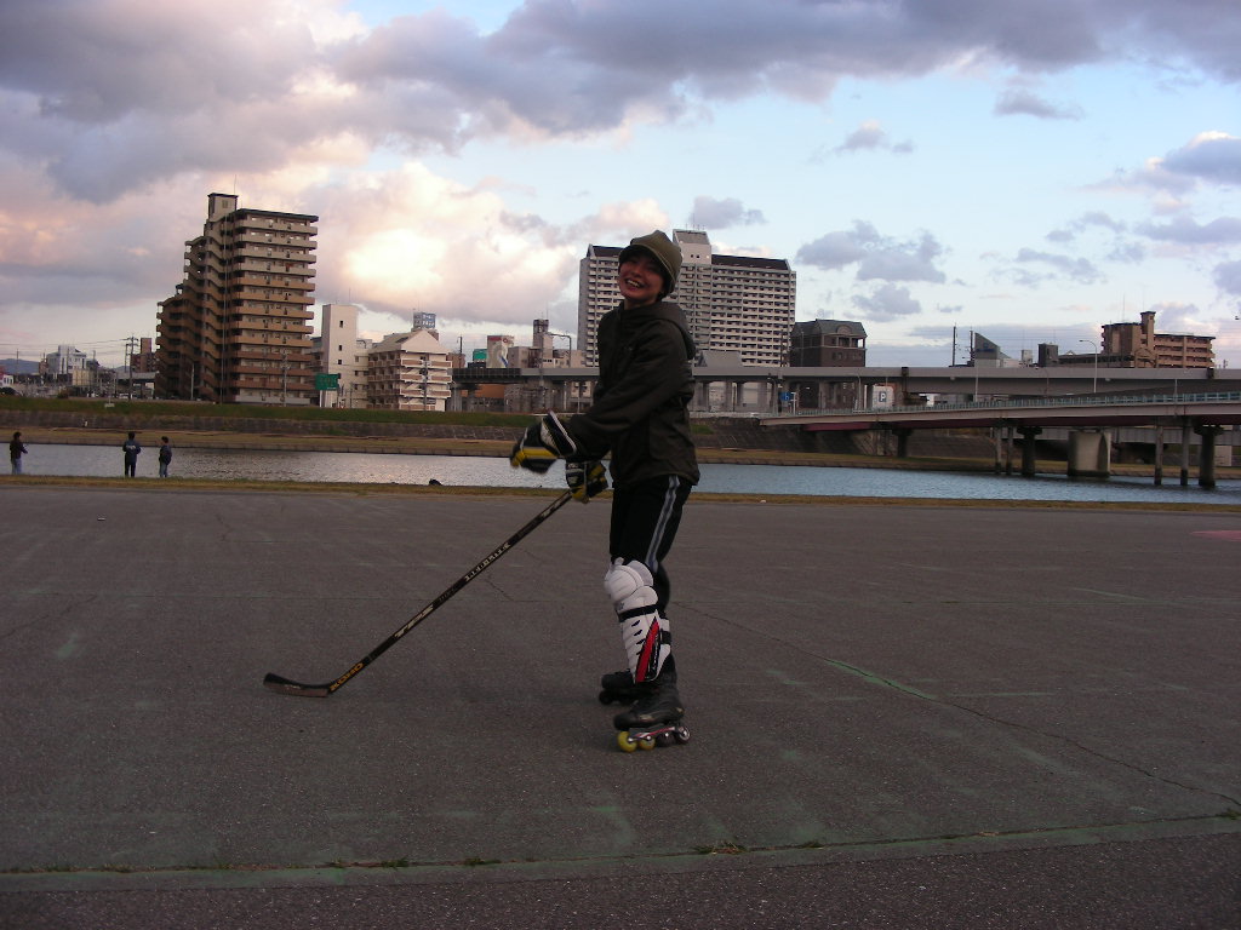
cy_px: 465
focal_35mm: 38
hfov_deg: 49.0
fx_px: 1362
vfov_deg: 37.7
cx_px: 620
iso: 50
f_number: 3.5
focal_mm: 6.3
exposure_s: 1/64.6
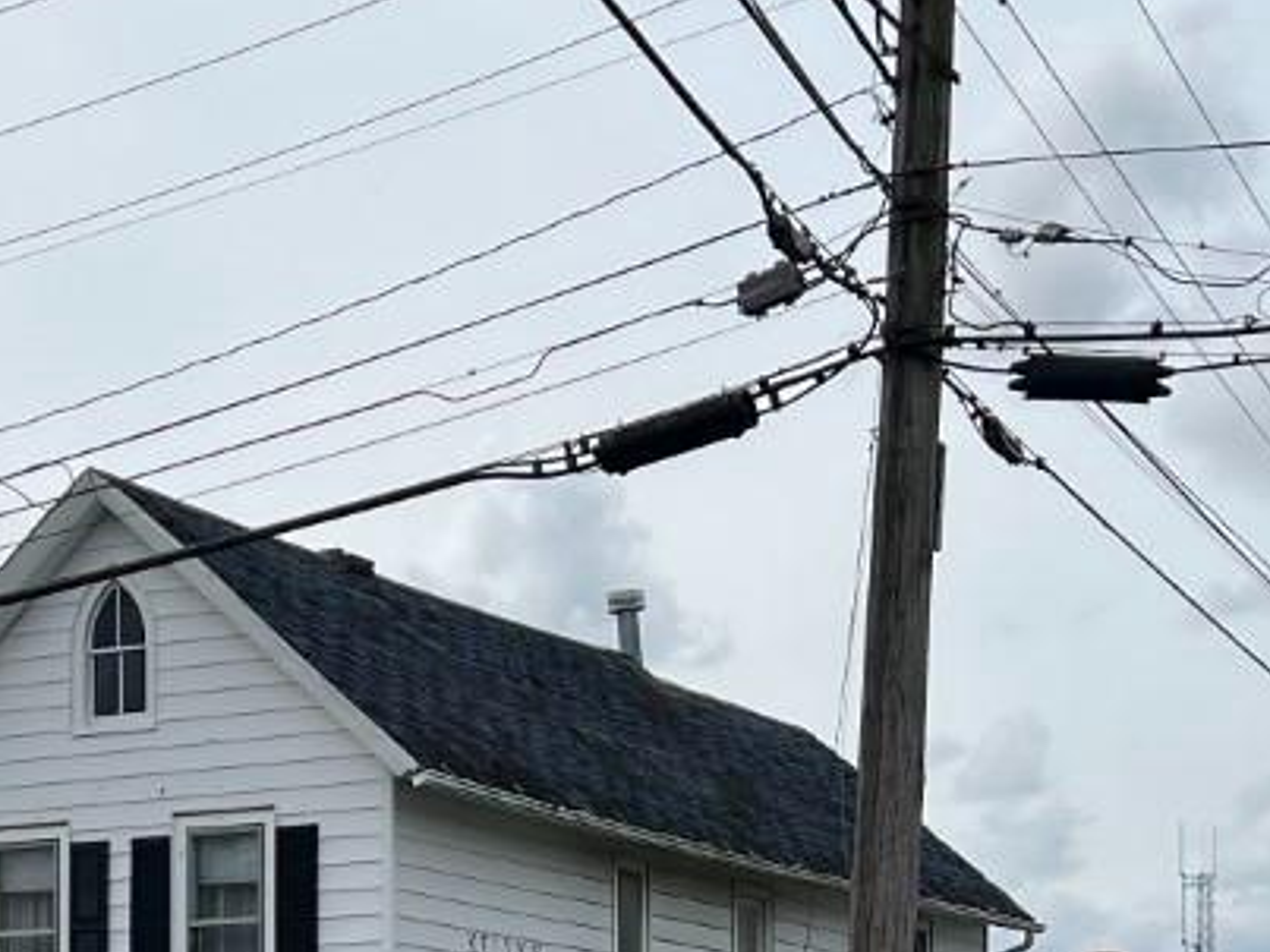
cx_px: 224
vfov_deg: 15.4
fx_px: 3411
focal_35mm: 93
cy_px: 1116
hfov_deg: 20.8
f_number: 1.5
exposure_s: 1/8696
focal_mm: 5.7
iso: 50
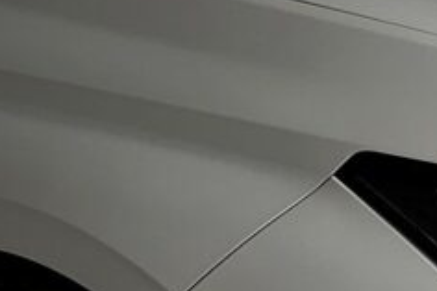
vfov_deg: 5.0
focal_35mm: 272
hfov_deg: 7.6
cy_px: 380
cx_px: 344
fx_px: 3299
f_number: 2.8
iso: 32
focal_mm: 9
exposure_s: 1/123
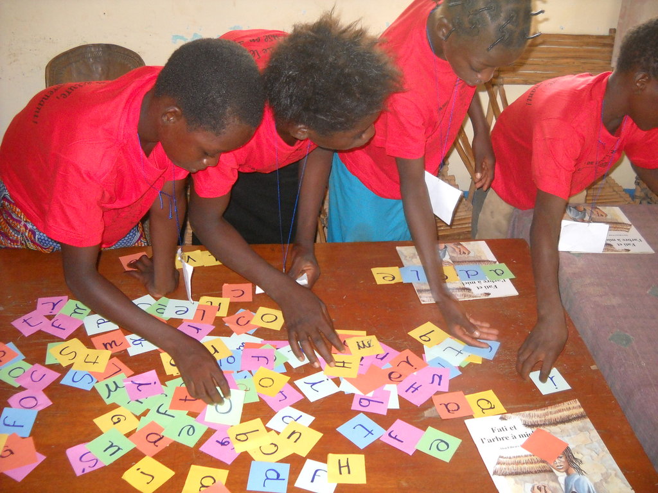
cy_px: 246
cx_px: 329
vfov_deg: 35.1
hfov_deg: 45.8
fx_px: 779
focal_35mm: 41
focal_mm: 6.72
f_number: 3.1
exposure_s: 1/30
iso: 400
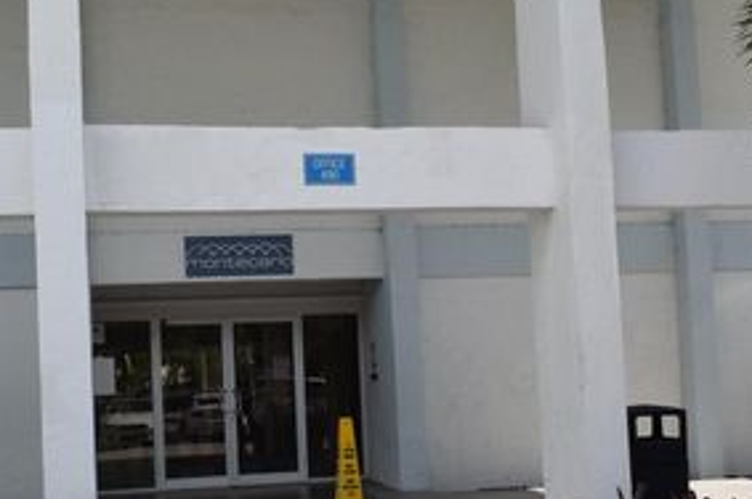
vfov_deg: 25.3
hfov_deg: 37.4
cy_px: 338
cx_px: 303
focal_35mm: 53
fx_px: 1106
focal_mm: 20
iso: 200
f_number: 9
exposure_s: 1/320
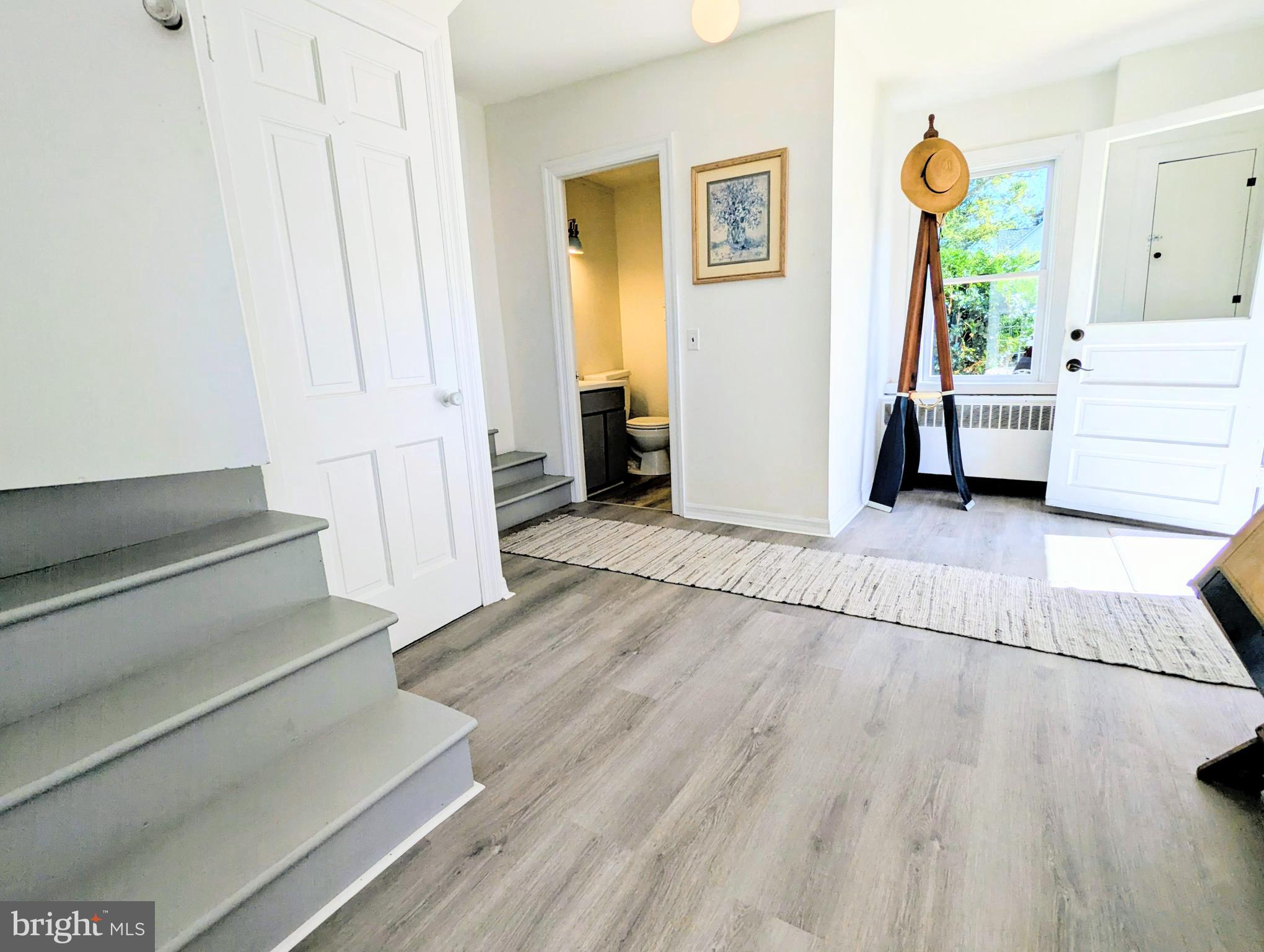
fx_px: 585
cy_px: 476
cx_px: 632
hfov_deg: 94.4
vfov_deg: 78.2
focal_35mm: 16
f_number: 2.2
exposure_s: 1/426
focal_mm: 2.35
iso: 46
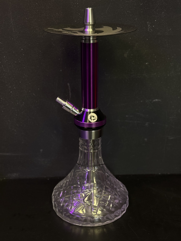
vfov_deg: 39.7
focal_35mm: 48
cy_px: 120
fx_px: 335
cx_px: 90
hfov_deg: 30.3
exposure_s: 1/46
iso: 250
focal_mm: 6.76
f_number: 1.78
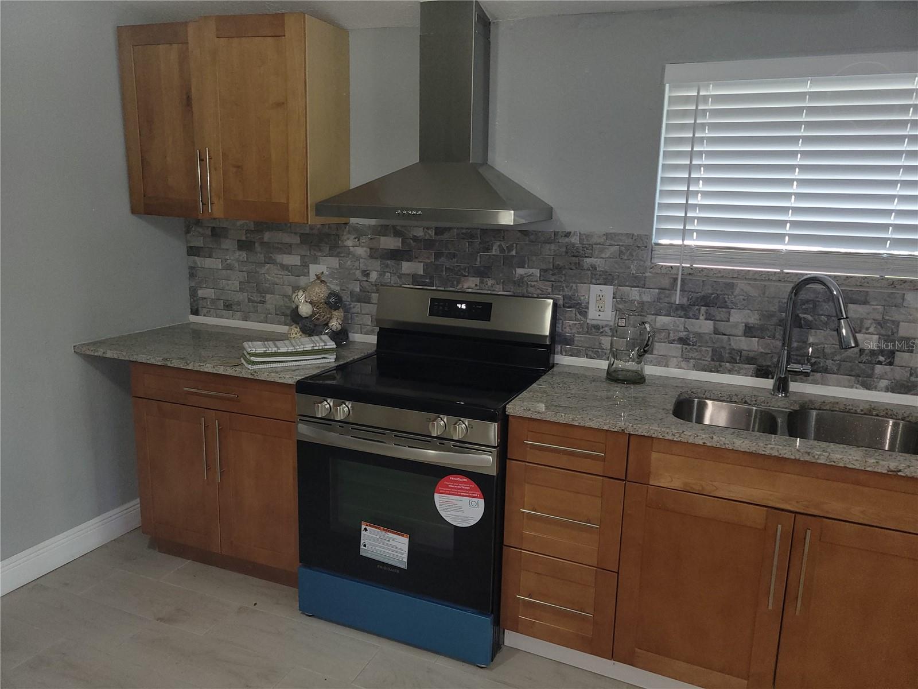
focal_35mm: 26
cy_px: 344
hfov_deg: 67.3
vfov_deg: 53.1
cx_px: 459
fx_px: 690
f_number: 1.8
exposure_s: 1/40
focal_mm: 5.4
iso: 125
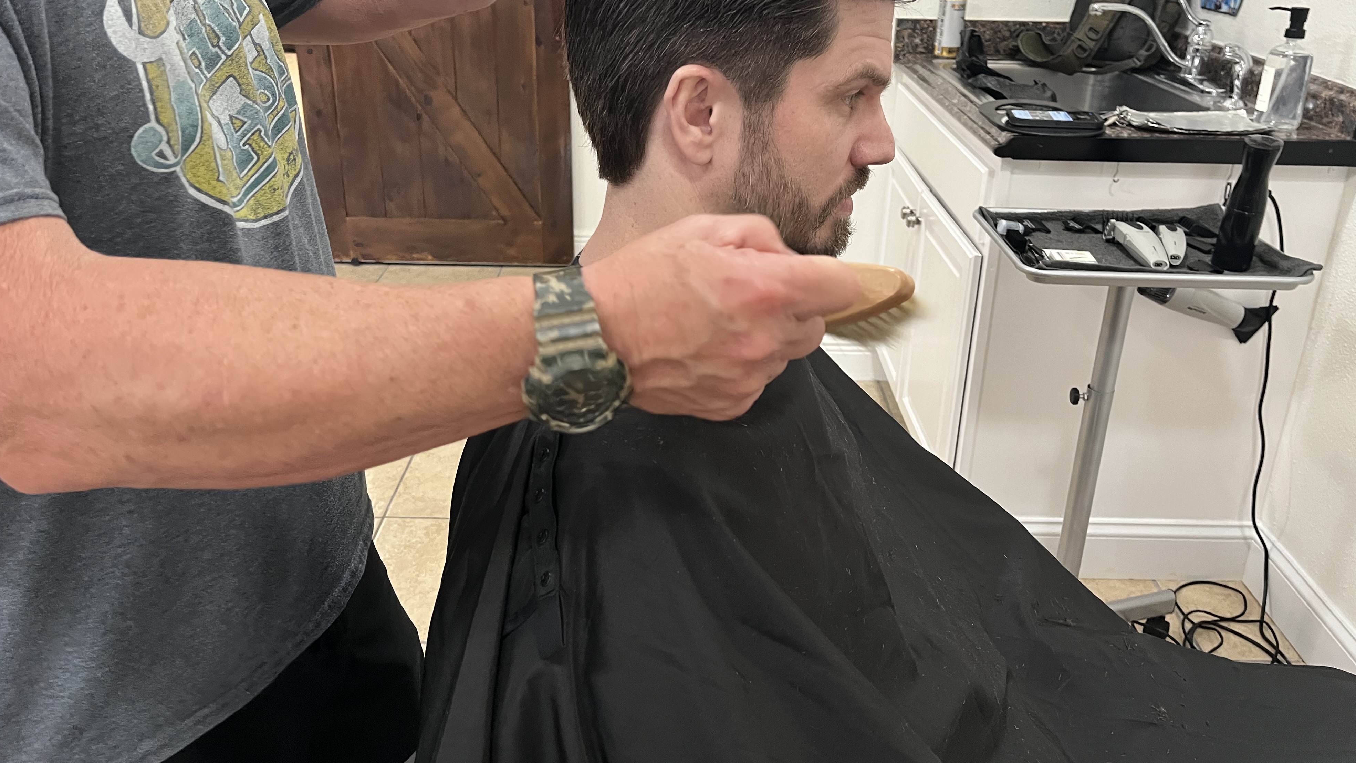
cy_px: 294
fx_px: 1043
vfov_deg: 40.0
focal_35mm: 29
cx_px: 675
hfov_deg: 66.1
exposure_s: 1/60
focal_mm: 5.1
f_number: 1.6
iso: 320
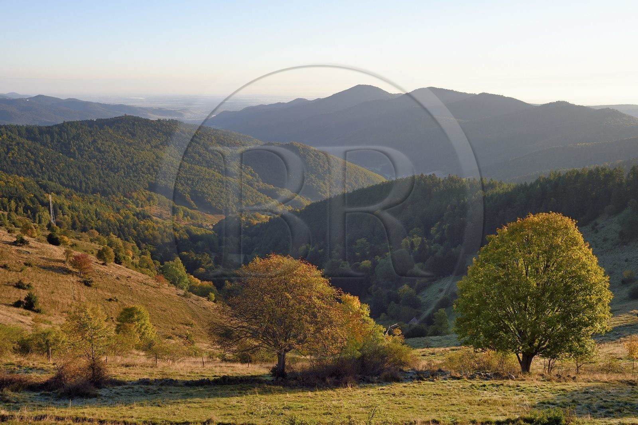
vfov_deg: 33.4
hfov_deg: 48.5
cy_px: 212
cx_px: 319
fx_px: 708
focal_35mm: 40
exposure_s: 1/200
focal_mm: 40
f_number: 9
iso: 200
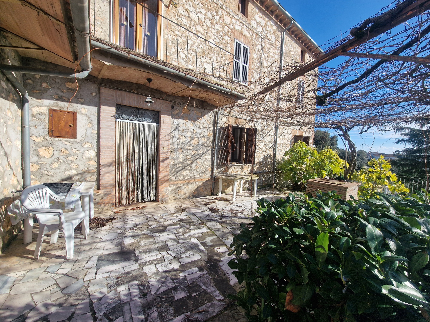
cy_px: 161
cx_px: 215
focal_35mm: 13
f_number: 2.2
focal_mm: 2.2
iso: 50
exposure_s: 1/1640
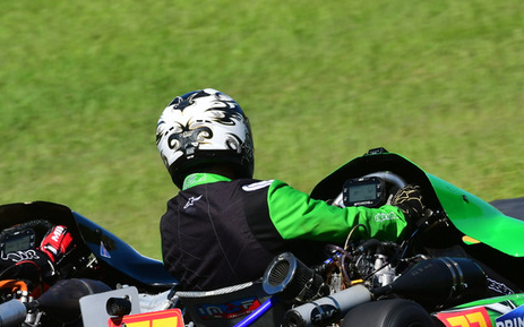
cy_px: 199
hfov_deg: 2.7
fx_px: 10935
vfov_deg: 1.7
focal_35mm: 766
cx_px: 421
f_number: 13
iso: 500
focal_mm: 290
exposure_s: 1/640
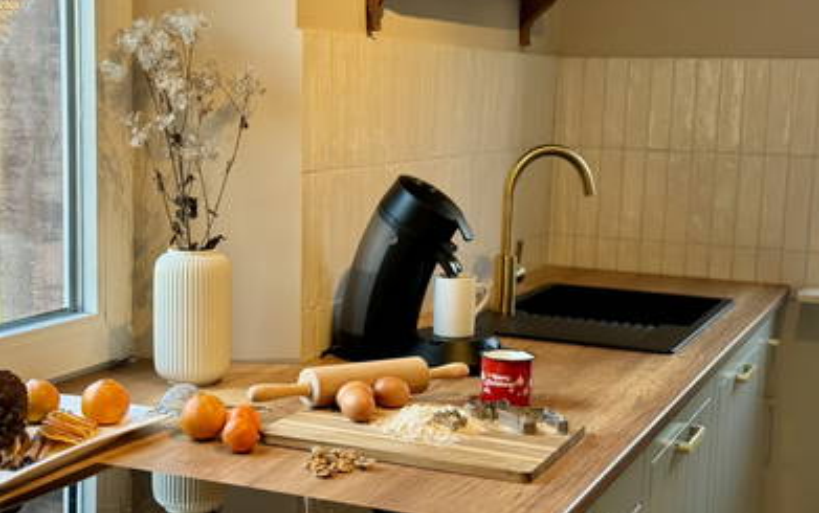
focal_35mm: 52
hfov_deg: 38.8
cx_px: 417
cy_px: 274
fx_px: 1161
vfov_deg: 24.9
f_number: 1.78
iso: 100
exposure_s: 1/110
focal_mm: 6.76
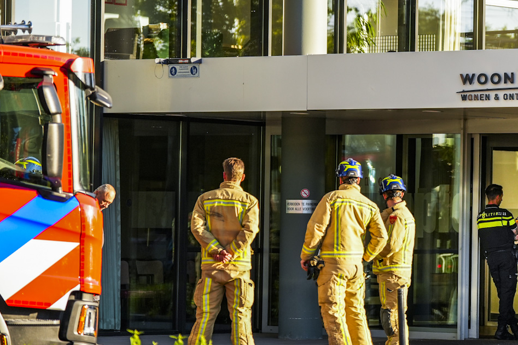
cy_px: 176
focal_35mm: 215
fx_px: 3093
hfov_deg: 9.5
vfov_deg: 6.4
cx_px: 428
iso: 320
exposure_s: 1/1250
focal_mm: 106
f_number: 2.8
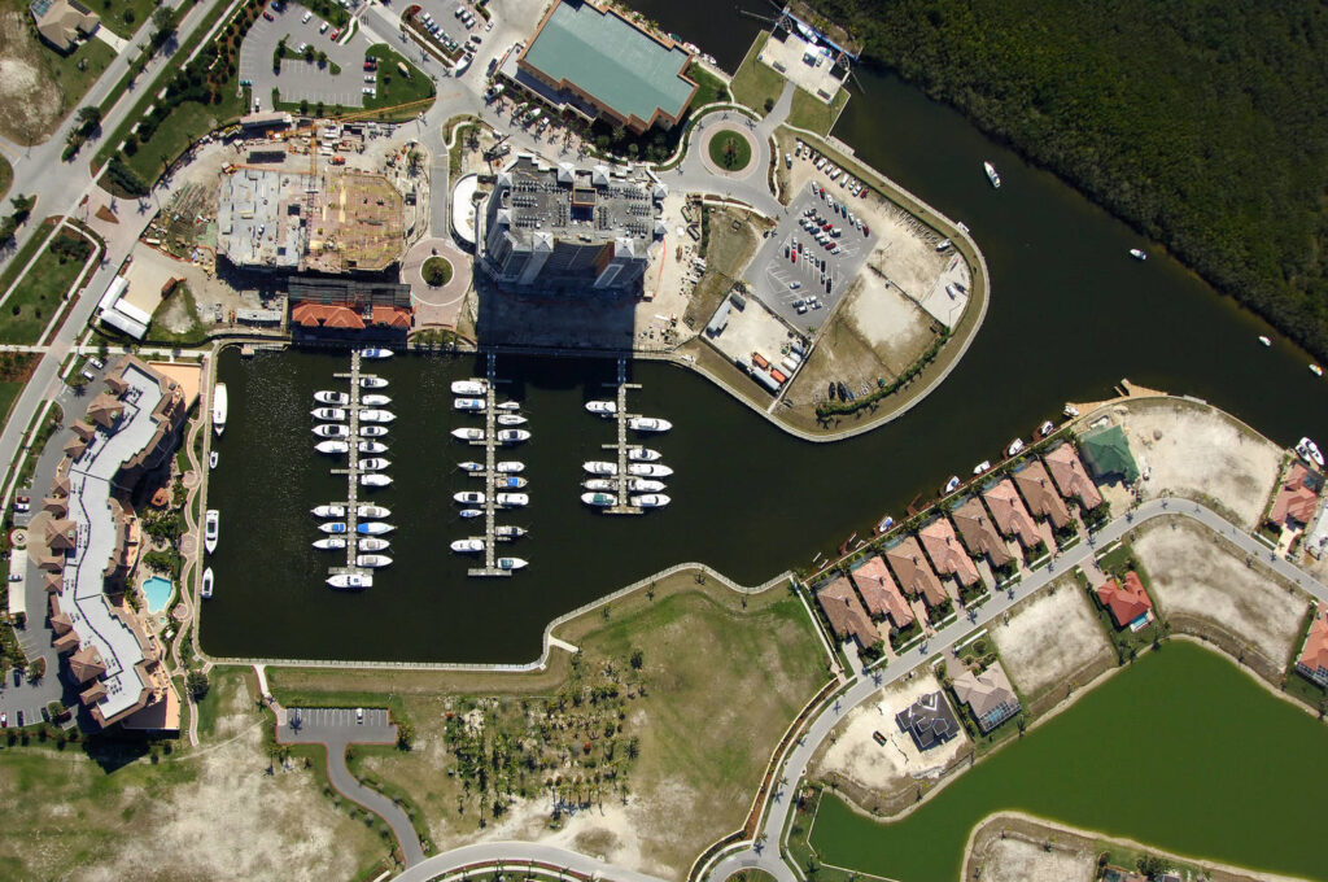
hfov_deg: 53.2
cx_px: 664
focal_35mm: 36
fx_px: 1326
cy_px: 441
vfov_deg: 36.8
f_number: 7.6
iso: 400
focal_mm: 24
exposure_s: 1/1000
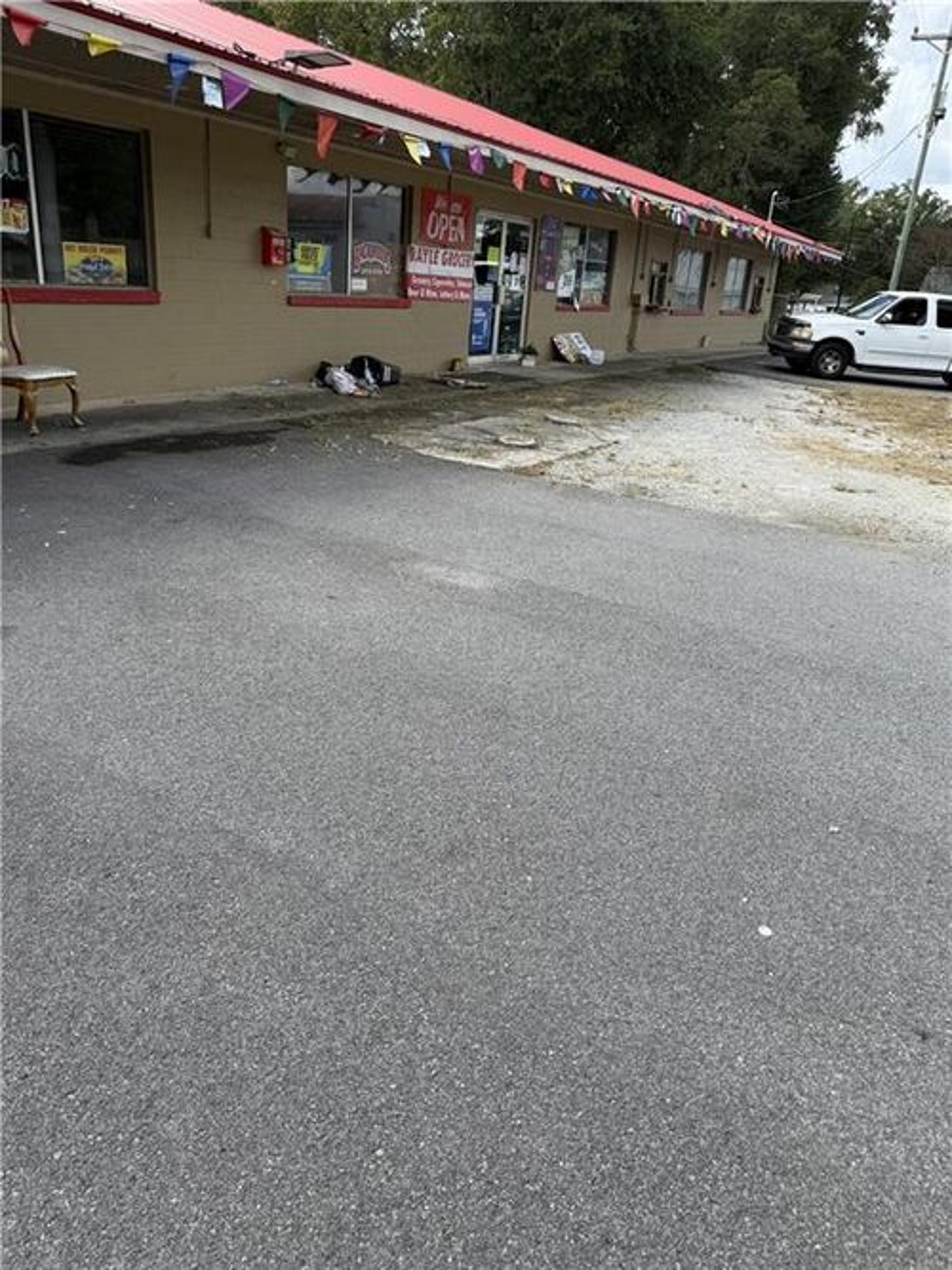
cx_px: 476
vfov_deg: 71.6
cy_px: 635
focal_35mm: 24
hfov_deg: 56.8
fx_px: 880
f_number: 1.78
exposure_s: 1/1361
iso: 80
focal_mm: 6.76
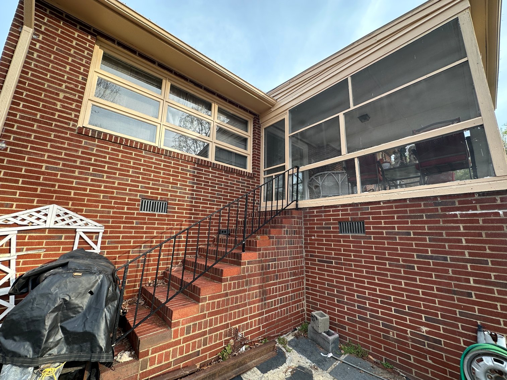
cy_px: 190
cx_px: 254
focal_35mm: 14
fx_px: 205
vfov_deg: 85.7
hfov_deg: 102.1
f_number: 2.2
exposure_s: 1/233
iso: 40
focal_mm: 2.22
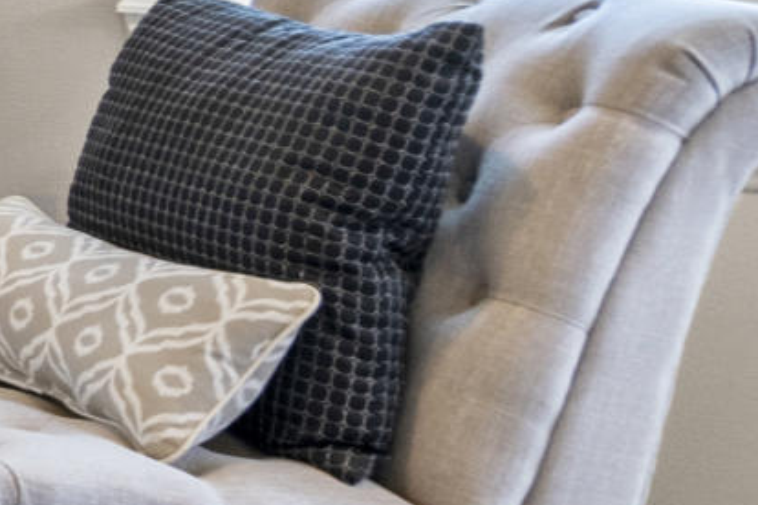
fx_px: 2442
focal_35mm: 116
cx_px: -1476
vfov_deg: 11.2
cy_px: -302
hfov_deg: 11.3
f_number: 7.1
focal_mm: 16
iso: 100
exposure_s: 1/5
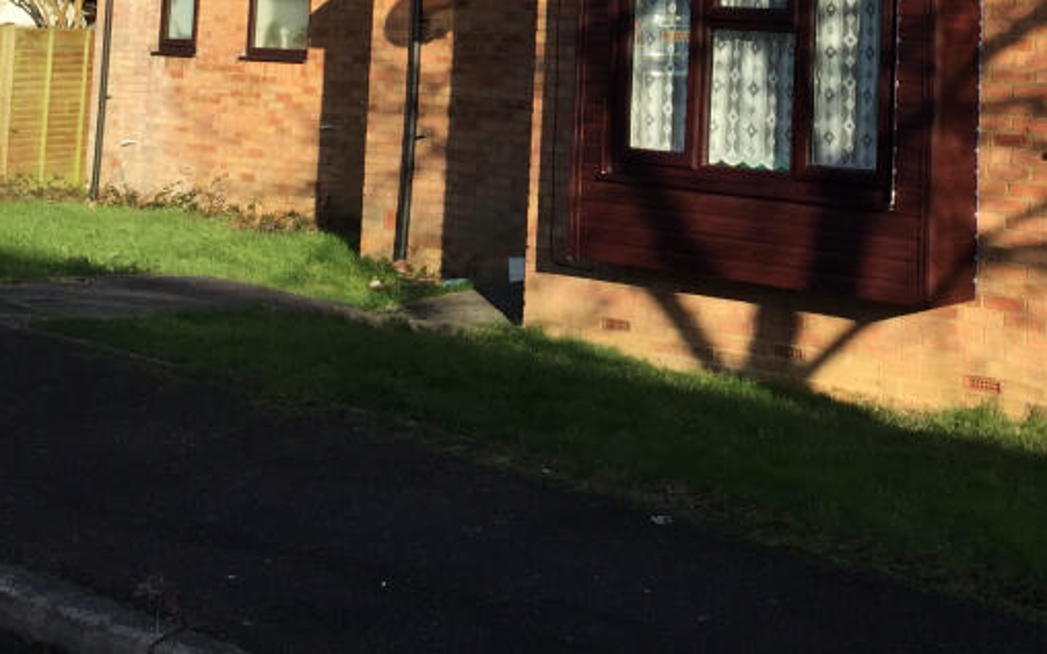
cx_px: 822
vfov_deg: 19.7
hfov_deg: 32.2
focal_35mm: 62
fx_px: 1768
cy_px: -134
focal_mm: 4.15
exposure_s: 1/1236
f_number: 2.2
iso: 32
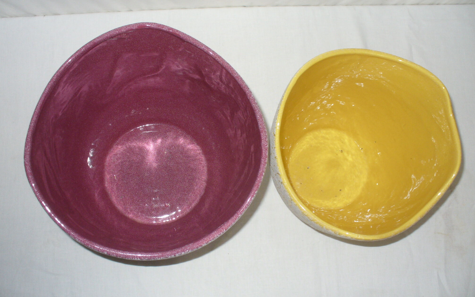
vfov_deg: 32.0
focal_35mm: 40
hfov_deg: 49.3
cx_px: 242
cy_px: 142
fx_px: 518
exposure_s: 1/30
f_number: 2.8
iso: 100
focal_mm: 6.1
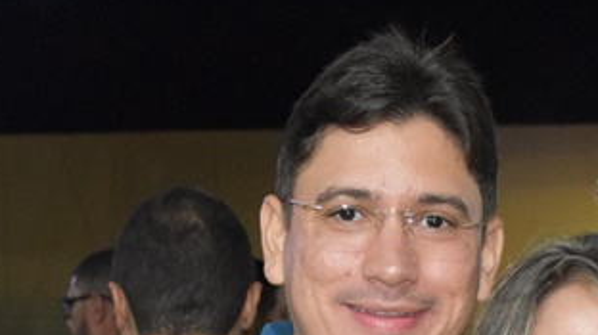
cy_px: 583
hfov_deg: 16.4
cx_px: 393
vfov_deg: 8.9
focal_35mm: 131
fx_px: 2076
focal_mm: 26
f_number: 3.8
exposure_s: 1/60
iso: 3600
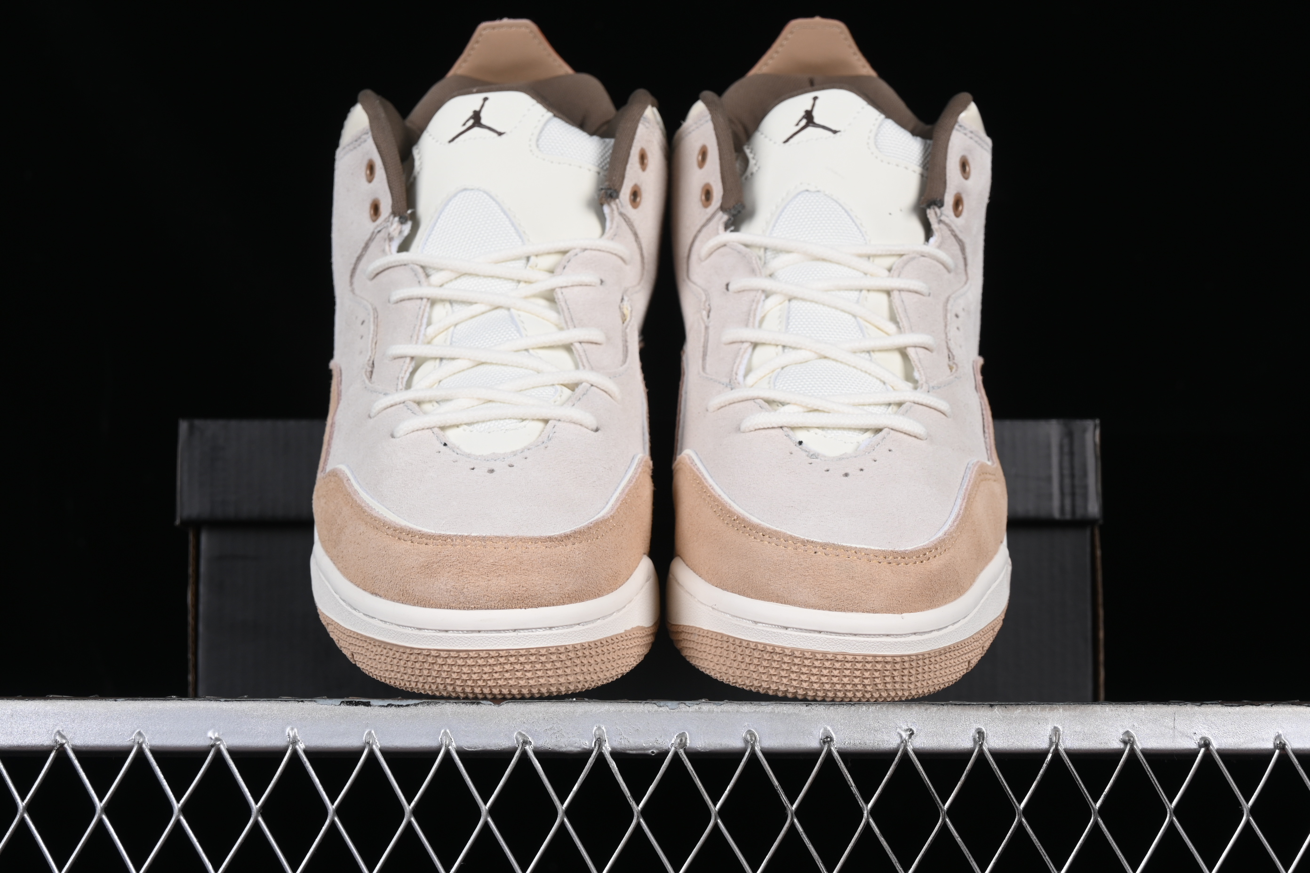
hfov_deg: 27.0
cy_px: 436
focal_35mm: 75
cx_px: 655
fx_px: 2729
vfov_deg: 18.2
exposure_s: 1/80
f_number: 8
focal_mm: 50
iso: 160
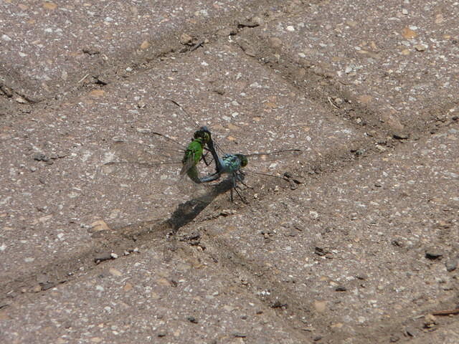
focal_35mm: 641
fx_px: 8500
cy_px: 172
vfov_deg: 2.3
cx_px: 230
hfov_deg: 3.1
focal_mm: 82.6
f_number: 8
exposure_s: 1/500
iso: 100
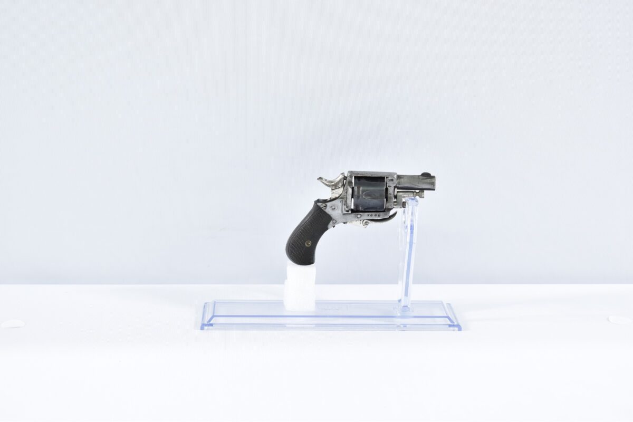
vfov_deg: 18.2
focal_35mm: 75
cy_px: 211
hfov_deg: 27.0
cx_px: 316
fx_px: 1319
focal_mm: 50
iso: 640
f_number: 5.6
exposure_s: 1/20
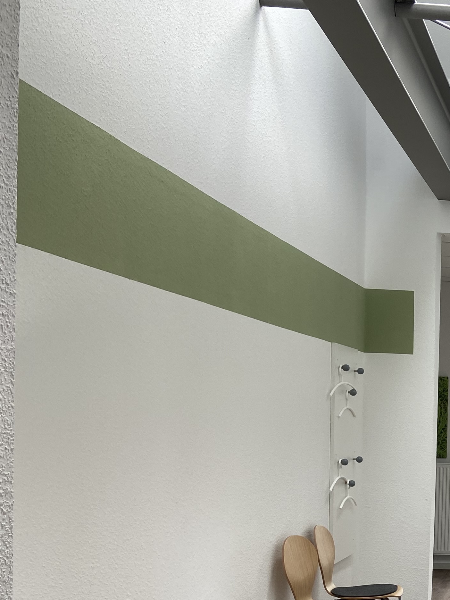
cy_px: 461
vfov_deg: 33.6
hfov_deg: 22.3
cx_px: 640
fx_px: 971
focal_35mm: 56
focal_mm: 4.25
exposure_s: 1/100
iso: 32
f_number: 1.8
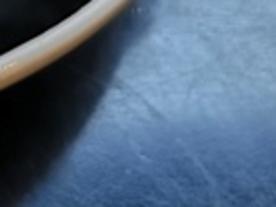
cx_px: -328
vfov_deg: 7.9
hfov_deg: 10.8
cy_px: -406
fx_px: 1293
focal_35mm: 162
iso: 80
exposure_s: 1/100
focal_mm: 3.95
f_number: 1.8
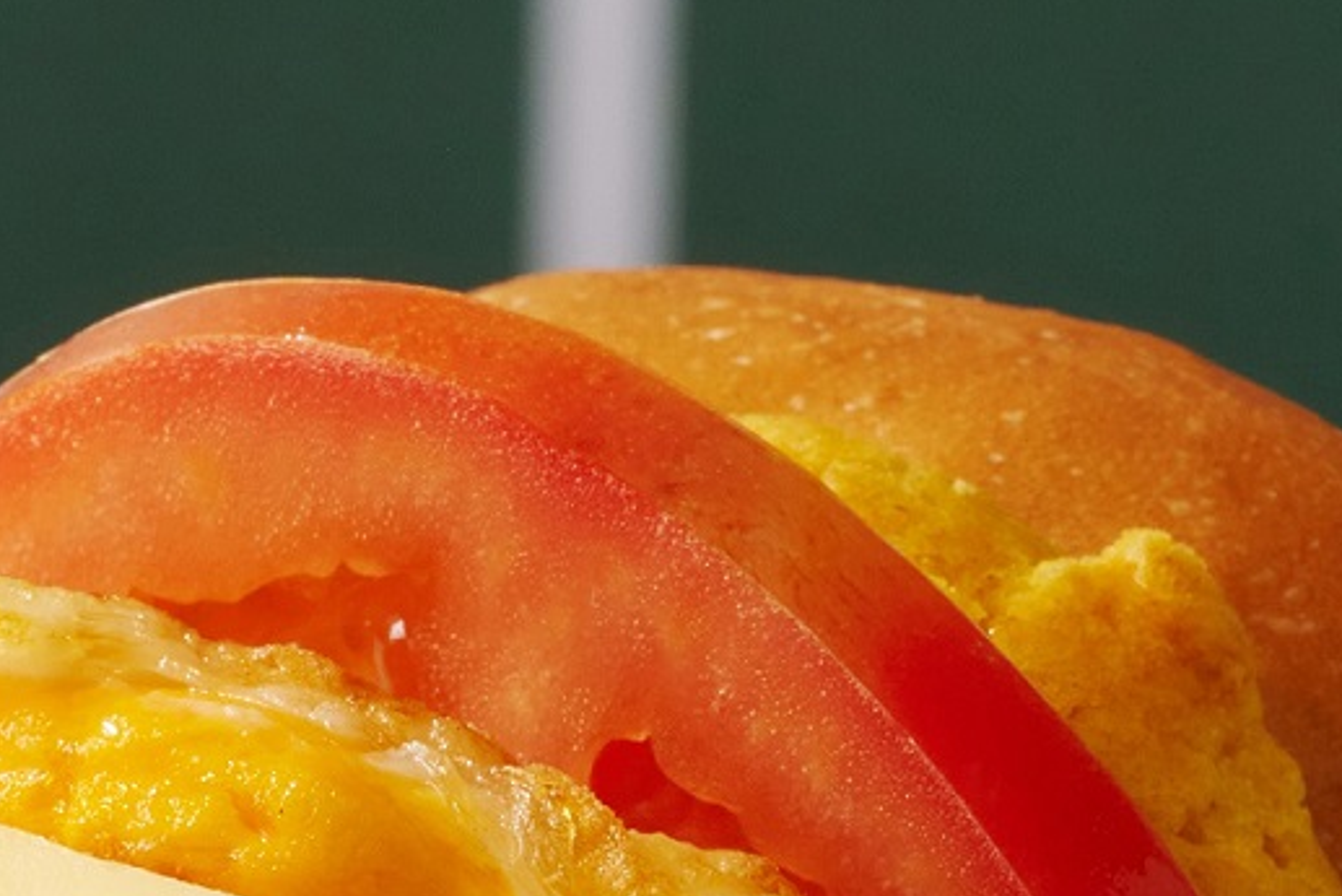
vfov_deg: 2.1
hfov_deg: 3.1
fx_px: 24534
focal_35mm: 658
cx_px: 287
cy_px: 1622
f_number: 14
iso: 320
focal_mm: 105
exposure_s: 1/40
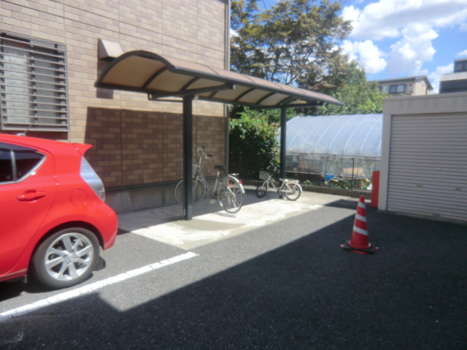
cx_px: 234
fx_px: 324
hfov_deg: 71.6
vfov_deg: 56.8
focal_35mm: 24
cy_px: 175
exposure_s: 1/640
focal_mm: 4.3
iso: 64
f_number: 3.2
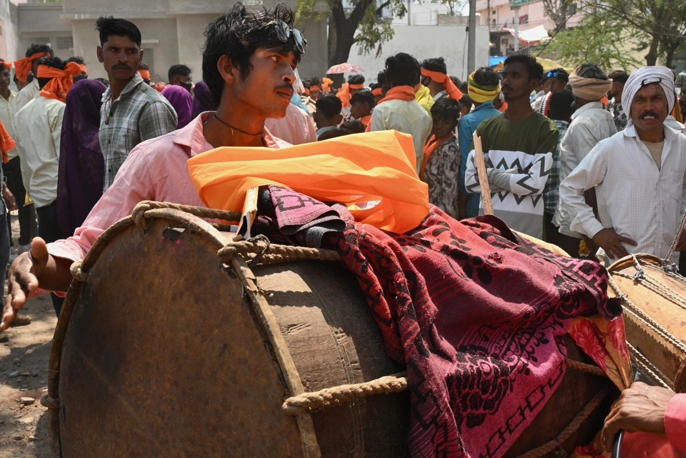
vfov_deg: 53.1
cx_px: 343
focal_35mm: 24
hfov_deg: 73.7
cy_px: 229
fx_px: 457
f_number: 7.1
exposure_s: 1/200
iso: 400
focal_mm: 24
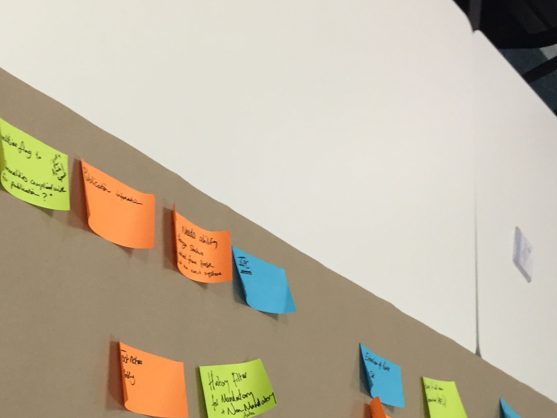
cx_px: 116
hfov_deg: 32.4
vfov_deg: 24.2
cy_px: 407
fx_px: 933
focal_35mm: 58
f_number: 2.2
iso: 160
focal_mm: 4.15
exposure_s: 1/33
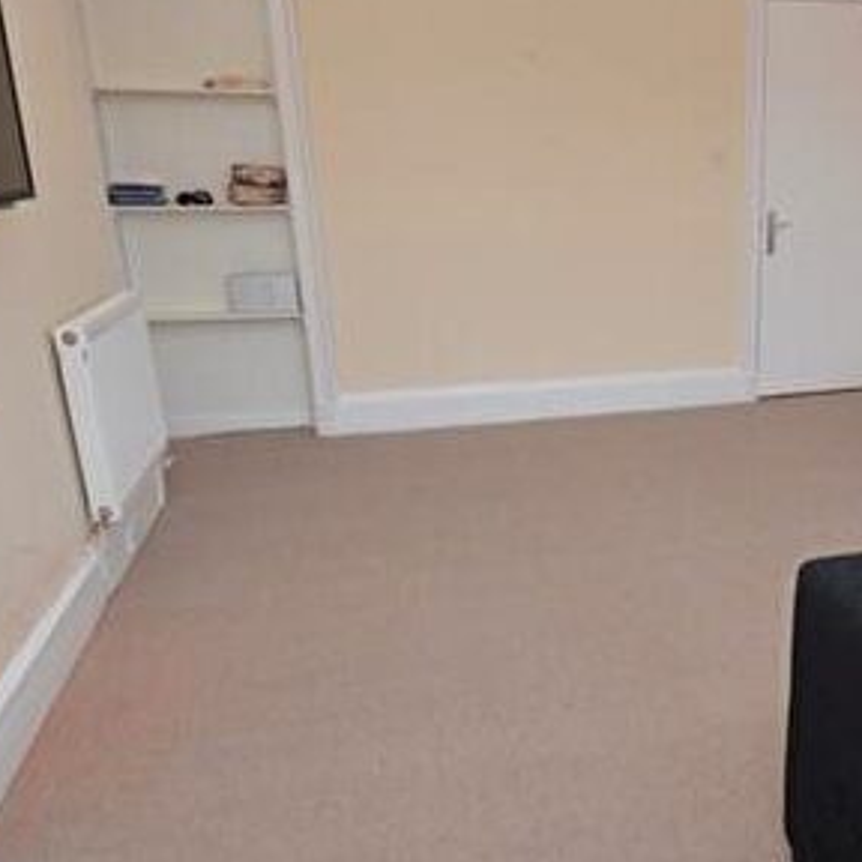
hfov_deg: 49.9
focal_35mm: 31
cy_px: 467
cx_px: 667
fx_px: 873
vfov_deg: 52.5
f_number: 8
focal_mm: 10
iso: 560
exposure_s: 1/60
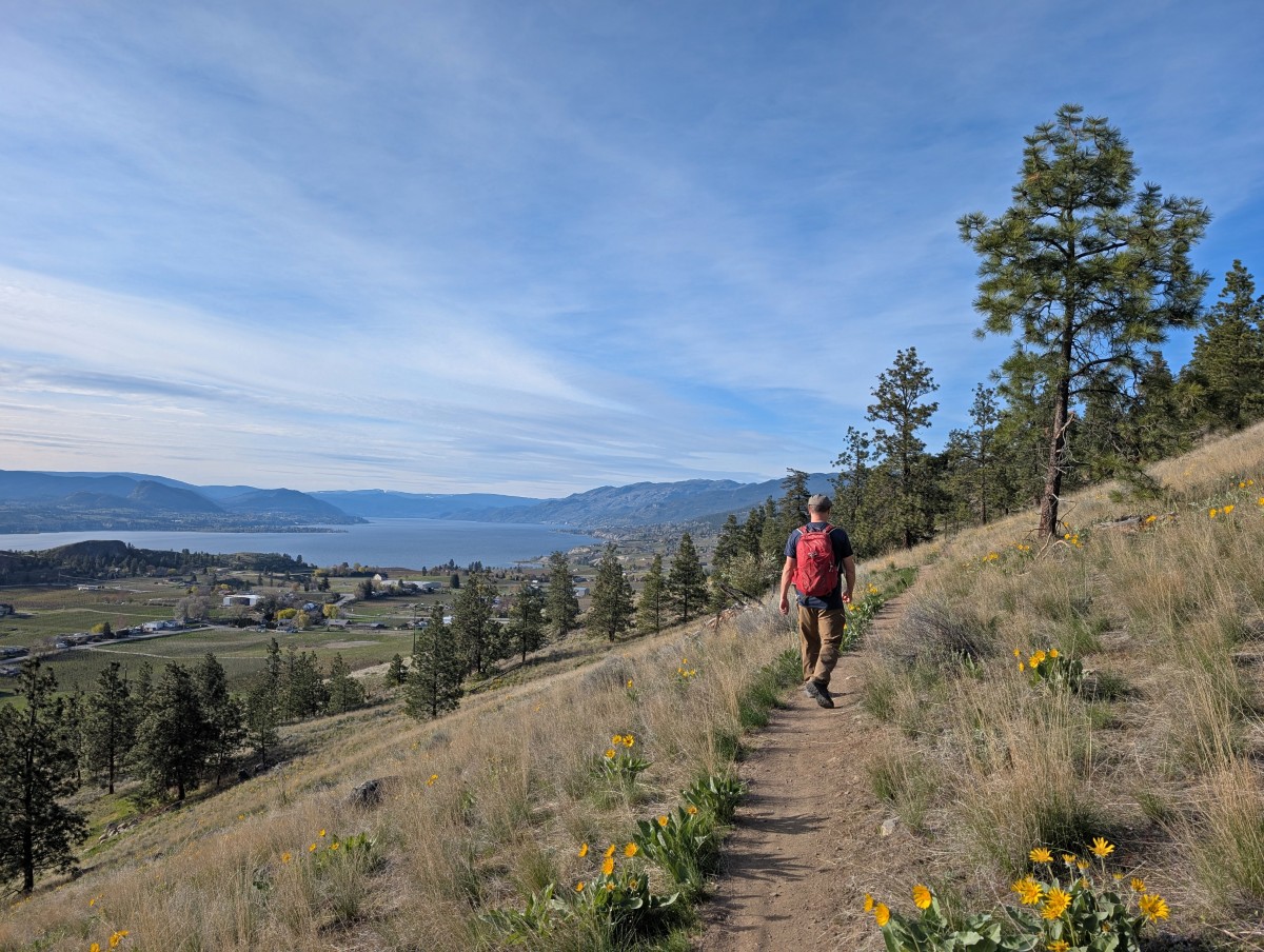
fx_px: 878
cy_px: 476
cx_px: 632
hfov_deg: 71.5
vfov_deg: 57.0
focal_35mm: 24
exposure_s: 1/873
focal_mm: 6.9
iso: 21
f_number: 1.68
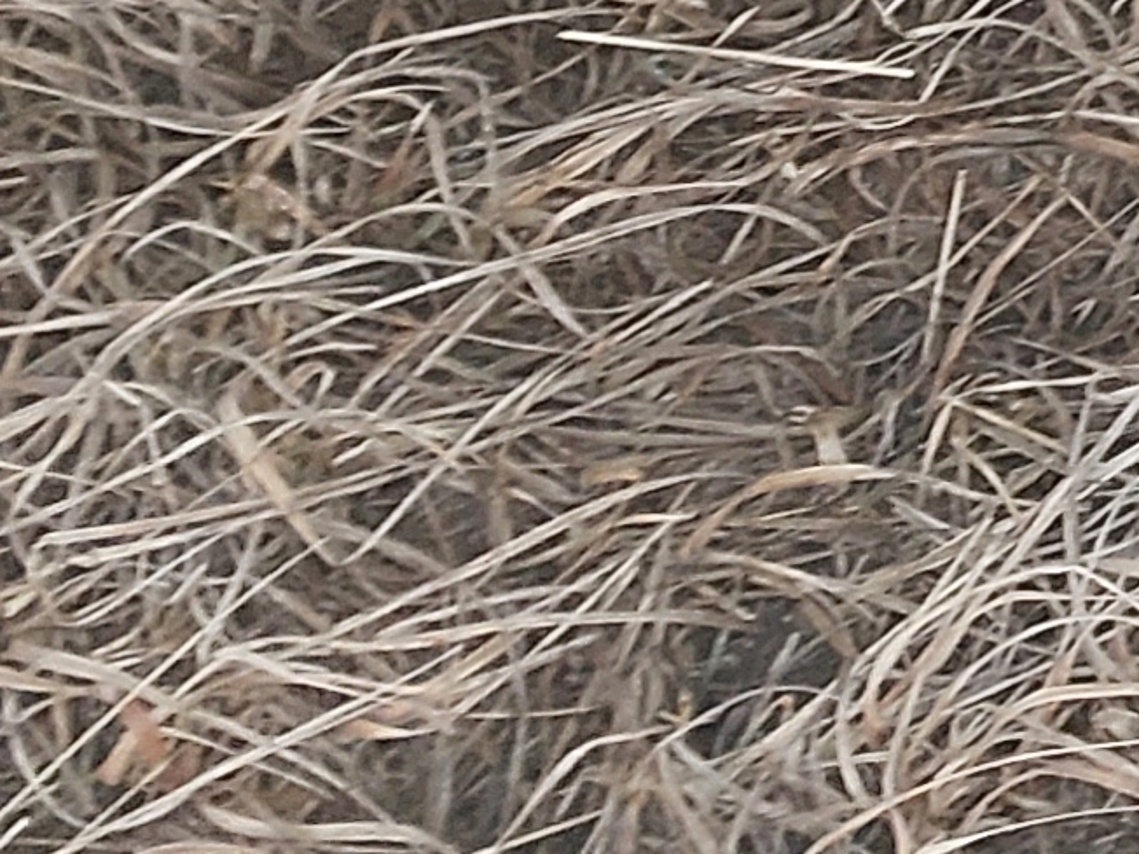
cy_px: -1601
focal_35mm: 169
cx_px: 3539
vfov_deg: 7.8
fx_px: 5561
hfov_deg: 9.1
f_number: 1.8
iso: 50
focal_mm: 4
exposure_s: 1/60
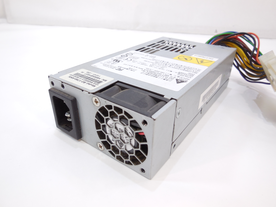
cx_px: 138
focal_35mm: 25
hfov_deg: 69.4
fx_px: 199
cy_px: 104
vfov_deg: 54.9
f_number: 3.1
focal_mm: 4.5
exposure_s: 1/80
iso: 125
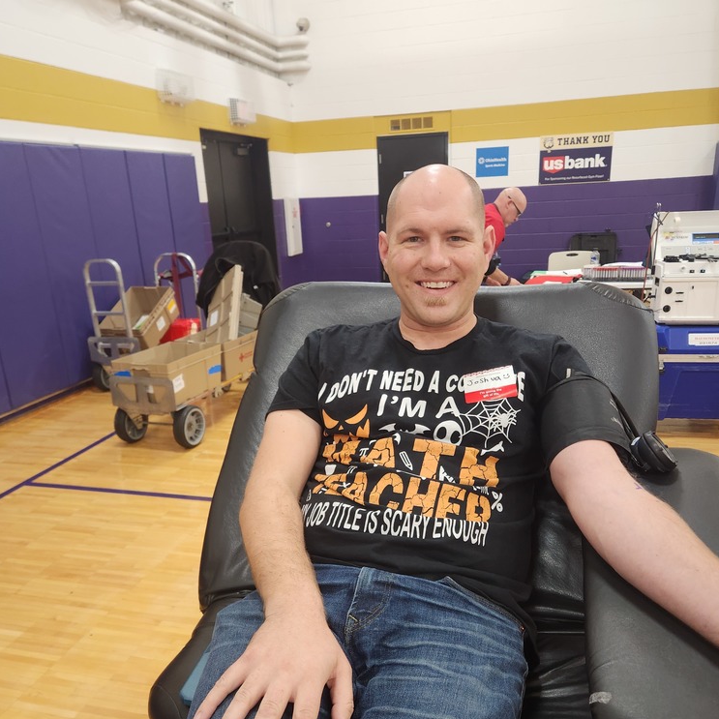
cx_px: 370
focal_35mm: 28
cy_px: 418
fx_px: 658
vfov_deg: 57.0
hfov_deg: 57.3
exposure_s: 1/180
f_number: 1.8
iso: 200
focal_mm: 5.4
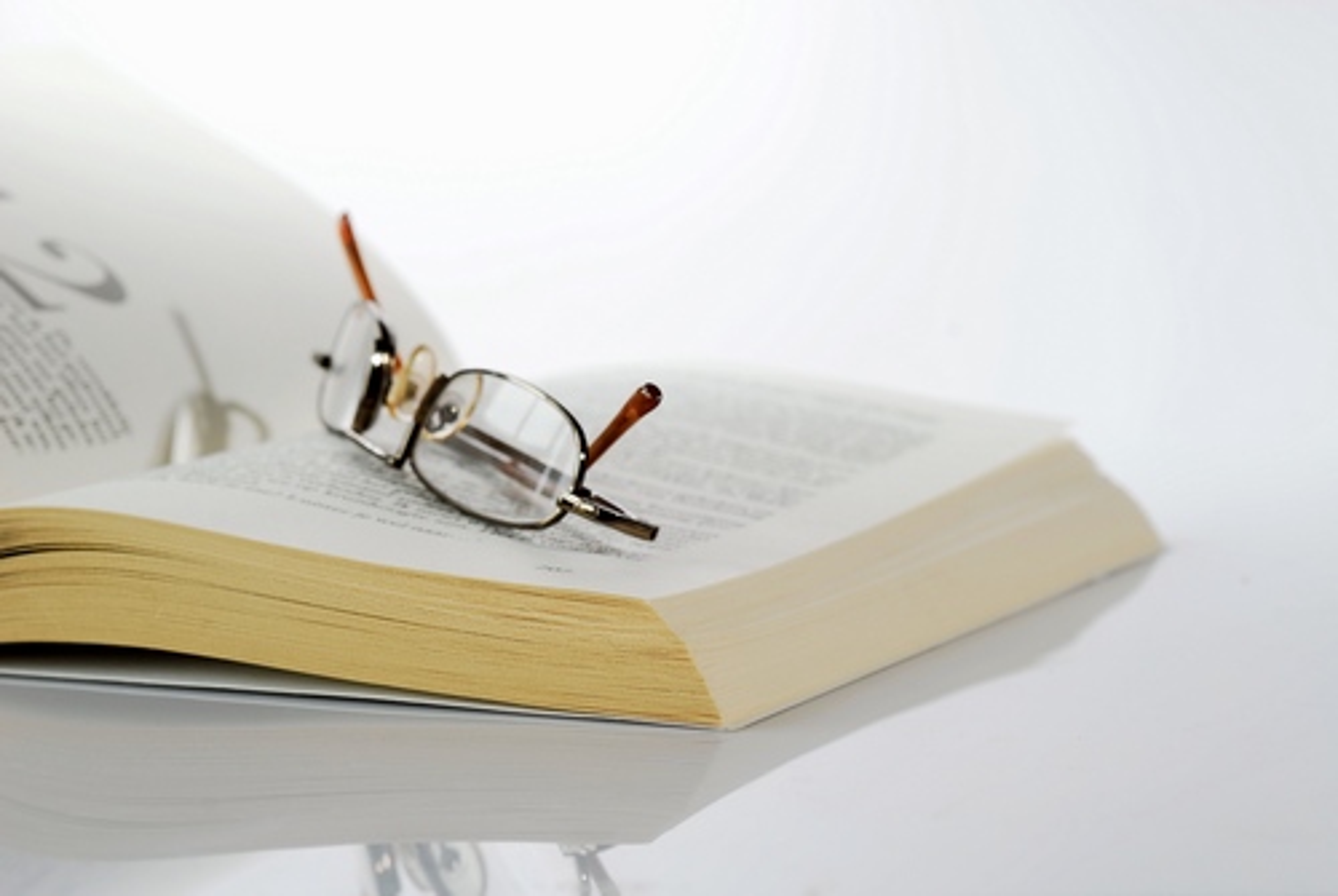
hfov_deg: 19.4
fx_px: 3908
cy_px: 448
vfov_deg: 13.1
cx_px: 669
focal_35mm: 105
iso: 100
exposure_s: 1/6
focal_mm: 70
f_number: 9
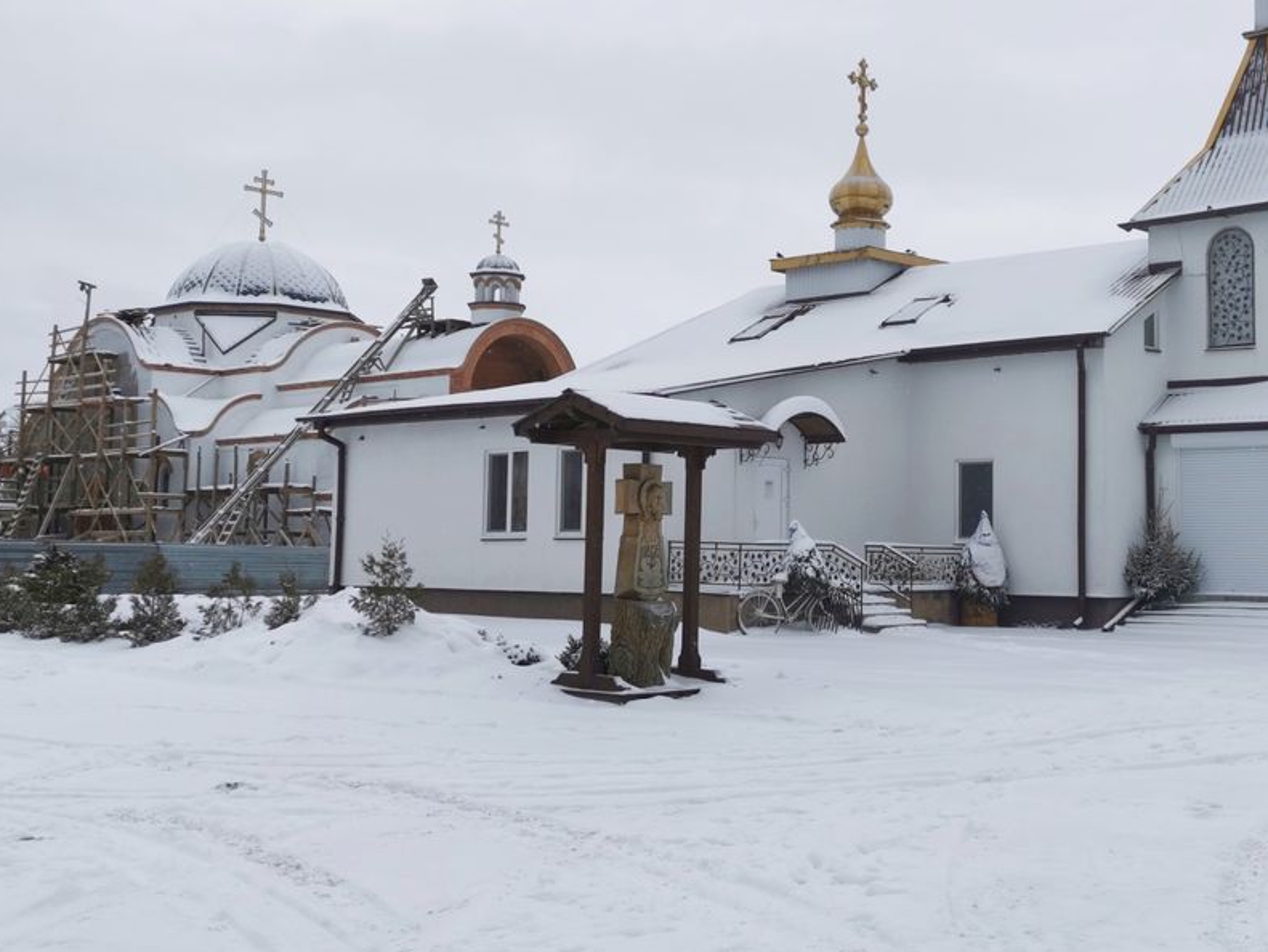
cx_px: 811
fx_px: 1722
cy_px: 385
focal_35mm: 47
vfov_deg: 30.8
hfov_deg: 40.1
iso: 50
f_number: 1.8
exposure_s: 1/1733
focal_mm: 5.58
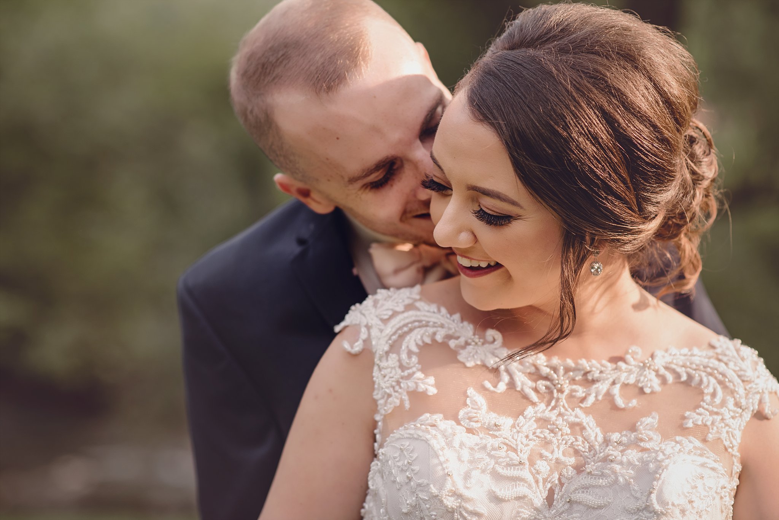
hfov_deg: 23.9
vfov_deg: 16.1
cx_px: 390
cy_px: 260
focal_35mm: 85
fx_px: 1840
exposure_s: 1/320
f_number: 2.5
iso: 125
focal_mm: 85
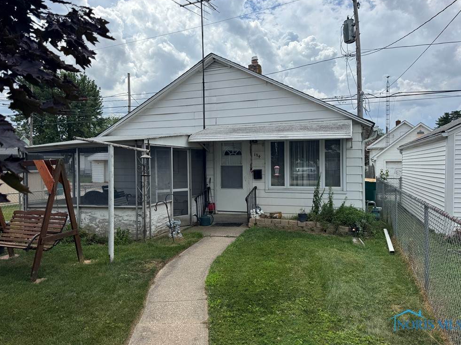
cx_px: 233
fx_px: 333
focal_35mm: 25
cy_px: 166
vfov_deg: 54.9
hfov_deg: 69.4
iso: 80
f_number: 1.78
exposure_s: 1/5348
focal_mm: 6.76
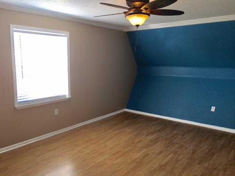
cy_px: 88
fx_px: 197
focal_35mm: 29
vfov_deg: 48.2
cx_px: 118
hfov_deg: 61.7
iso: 25
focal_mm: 4.15
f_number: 2.2
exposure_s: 1/40
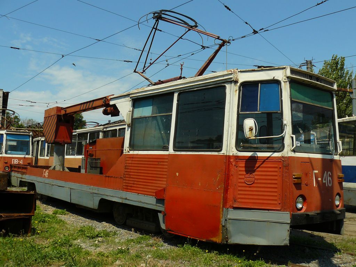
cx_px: 178
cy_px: 134
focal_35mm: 36
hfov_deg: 51.4
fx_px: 370
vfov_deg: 39.7
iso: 100
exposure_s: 1/1000
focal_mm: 6
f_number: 4
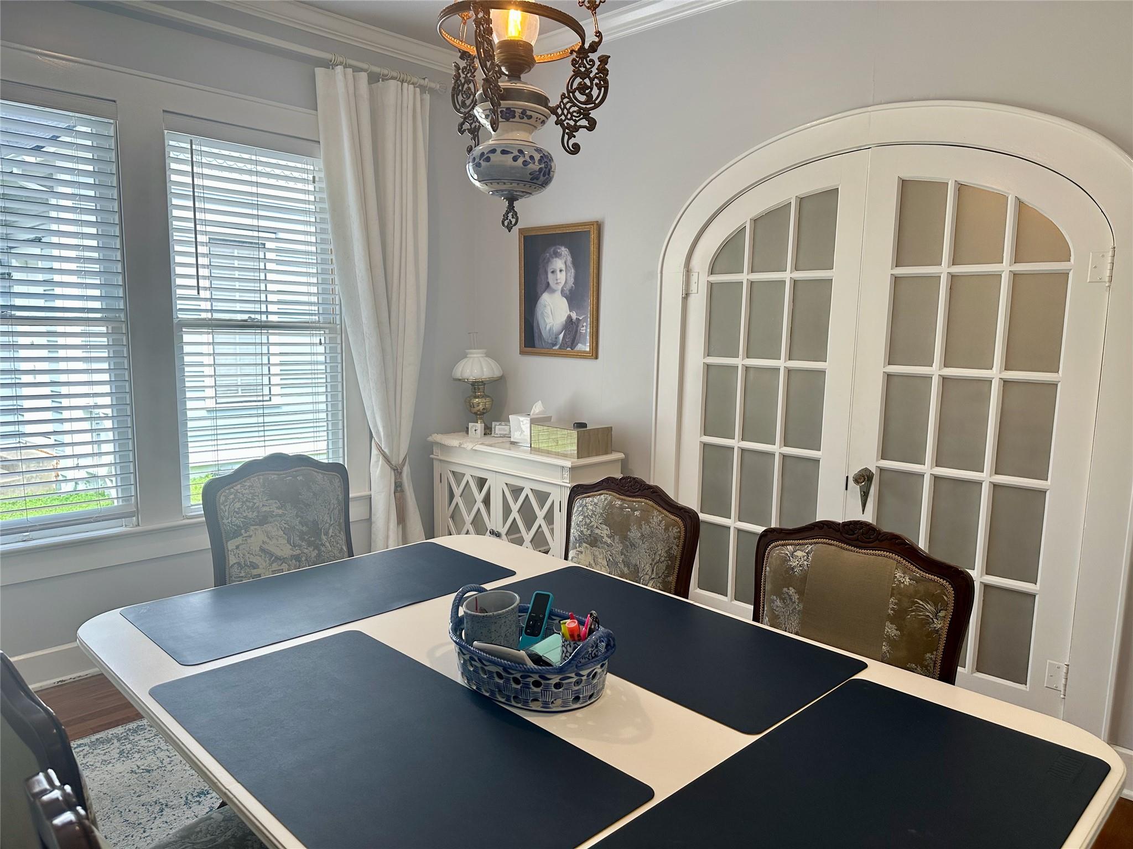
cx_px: 566
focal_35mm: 24
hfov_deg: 71.6
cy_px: 424
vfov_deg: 56.8
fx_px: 786
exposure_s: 1/170
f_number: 1.78
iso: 100
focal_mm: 6.86
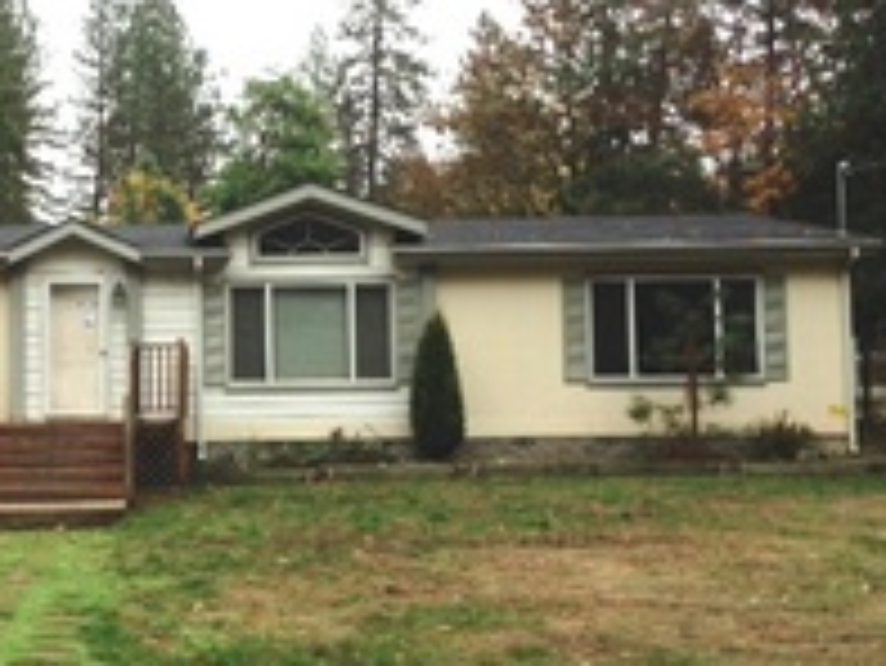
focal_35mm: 58
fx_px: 1485
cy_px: 342
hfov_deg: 32.1
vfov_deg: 25.3
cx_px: 148
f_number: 2.4
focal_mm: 4.13
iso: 50
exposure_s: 1/467
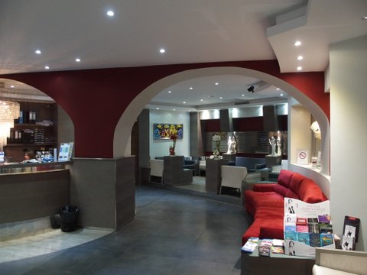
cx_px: 184
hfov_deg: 63.4
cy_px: 138
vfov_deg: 49.7
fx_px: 297
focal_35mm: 28
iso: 500
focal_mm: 6
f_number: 2.8
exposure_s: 1/30
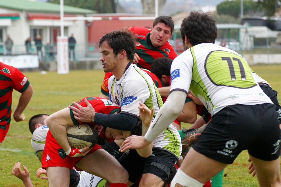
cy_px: 94
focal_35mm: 202
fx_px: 1579
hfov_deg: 10.2
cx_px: 140
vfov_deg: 6.8
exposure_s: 1/640
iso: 800
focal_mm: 135
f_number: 5.6
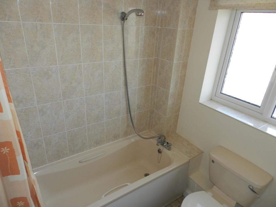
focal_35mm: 23
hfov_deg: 73.9
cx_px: 138
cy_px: 104
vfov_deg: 58.9
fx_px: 183
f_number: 3.4
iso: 160
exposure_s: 1/100
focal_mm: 4
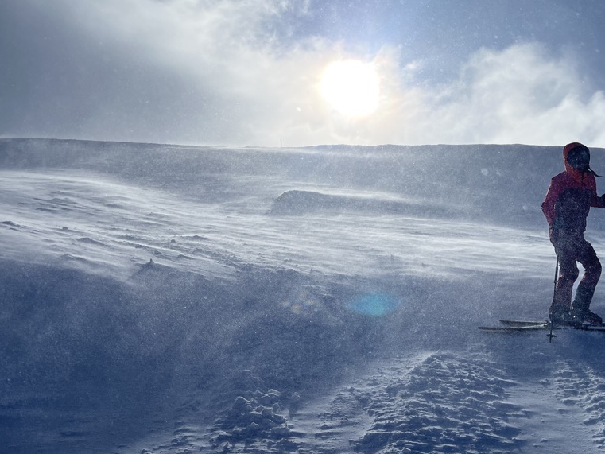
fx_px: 612
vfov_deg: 40.6
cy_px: 195
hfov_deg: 52.2
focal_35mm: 35
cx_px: 367
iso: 40
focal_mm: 5.1
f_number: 1.6
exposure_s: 1/20408
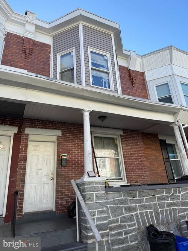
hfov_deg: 56.8
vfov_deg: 71.6
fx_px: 174
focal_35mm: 24
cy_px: 126
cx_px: 94
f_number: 1.78
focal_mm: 6.76
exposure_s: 1/1493
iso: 80
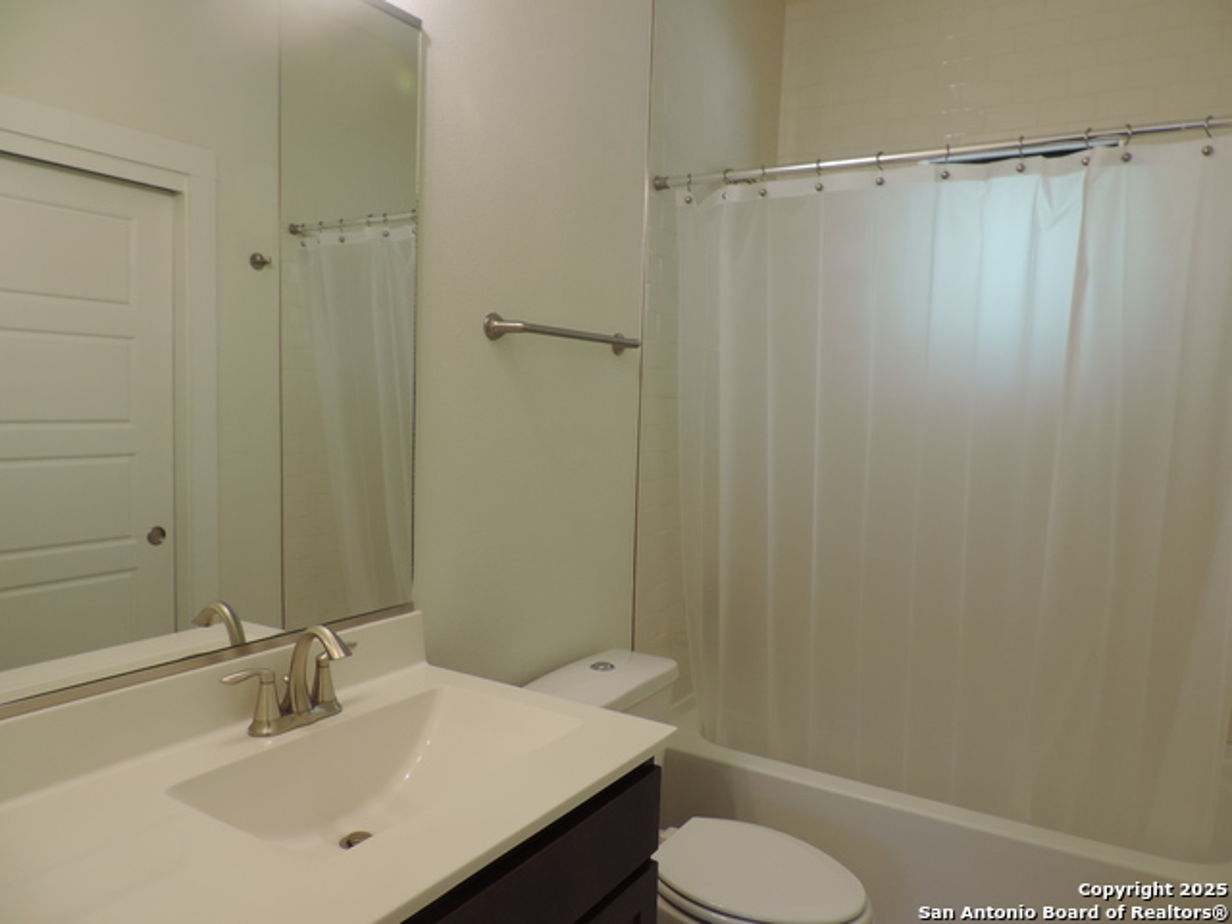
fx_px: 854
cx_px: 616
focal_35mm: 24
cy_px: 462
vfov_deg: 56.8
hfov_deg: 71.6
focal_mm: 4.3
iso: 110
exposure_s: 1/30
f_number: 3
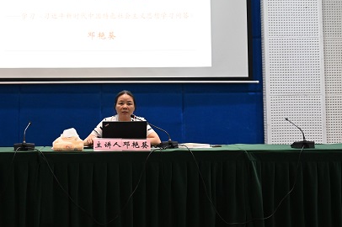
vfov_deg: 21.0
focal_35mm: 64
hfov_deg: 31.2
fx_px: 607
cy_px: 55
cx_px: 112
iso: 6400
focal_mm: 40
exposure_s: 1/100
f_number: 8
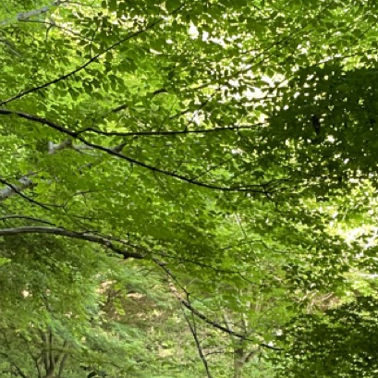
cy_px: 375
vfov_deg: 23.1
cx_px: 207
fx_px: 890
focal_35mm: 72
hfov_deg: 24.0
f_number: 1.6
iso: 125
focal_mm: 4.2
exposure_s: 1/98
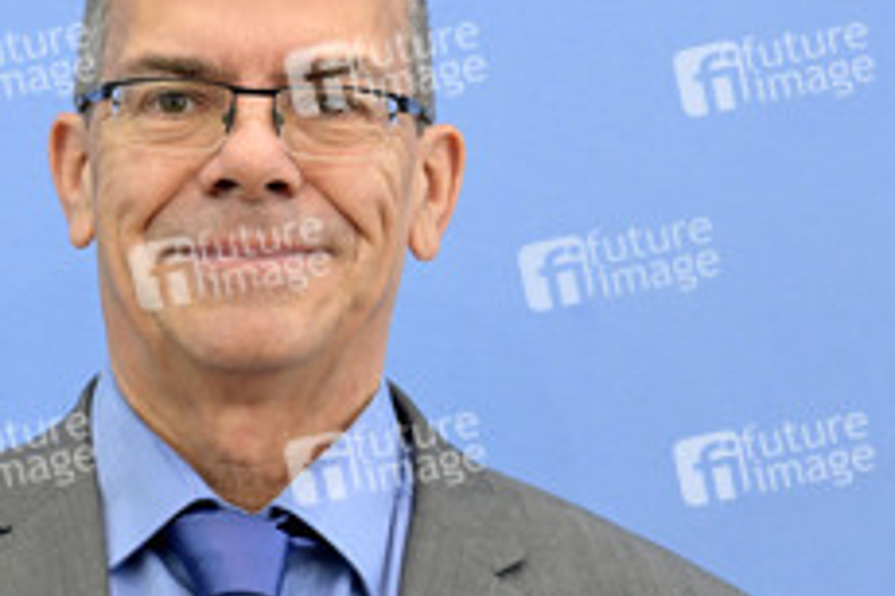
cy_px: 362
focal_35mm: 186
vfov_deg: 7.4
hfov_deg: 11.0
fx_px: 4621
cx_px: 282
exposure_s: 1/320
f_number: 5.6
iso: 5000
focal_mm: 95
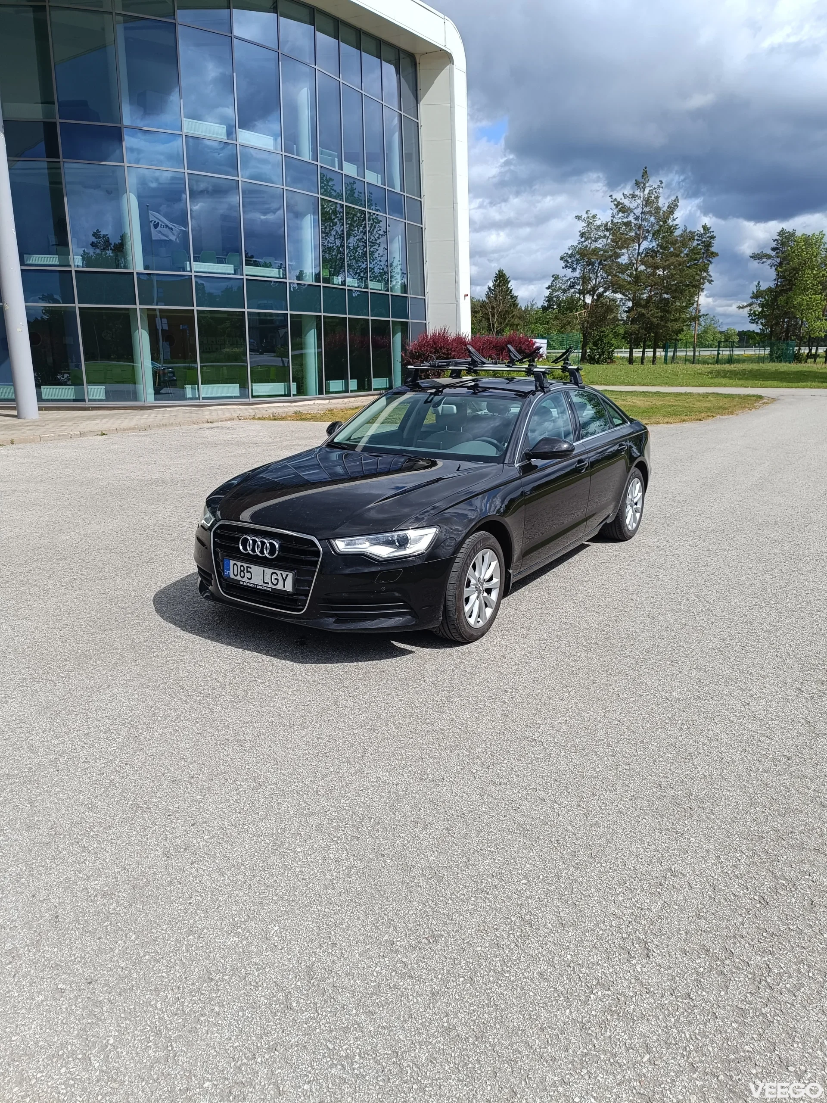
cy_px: 552
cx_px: 414
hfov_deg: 56.8
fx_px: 765
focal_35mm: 24
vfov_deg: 71.6
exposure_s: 1/1290
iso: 53
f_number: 1.88
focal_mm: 5.59
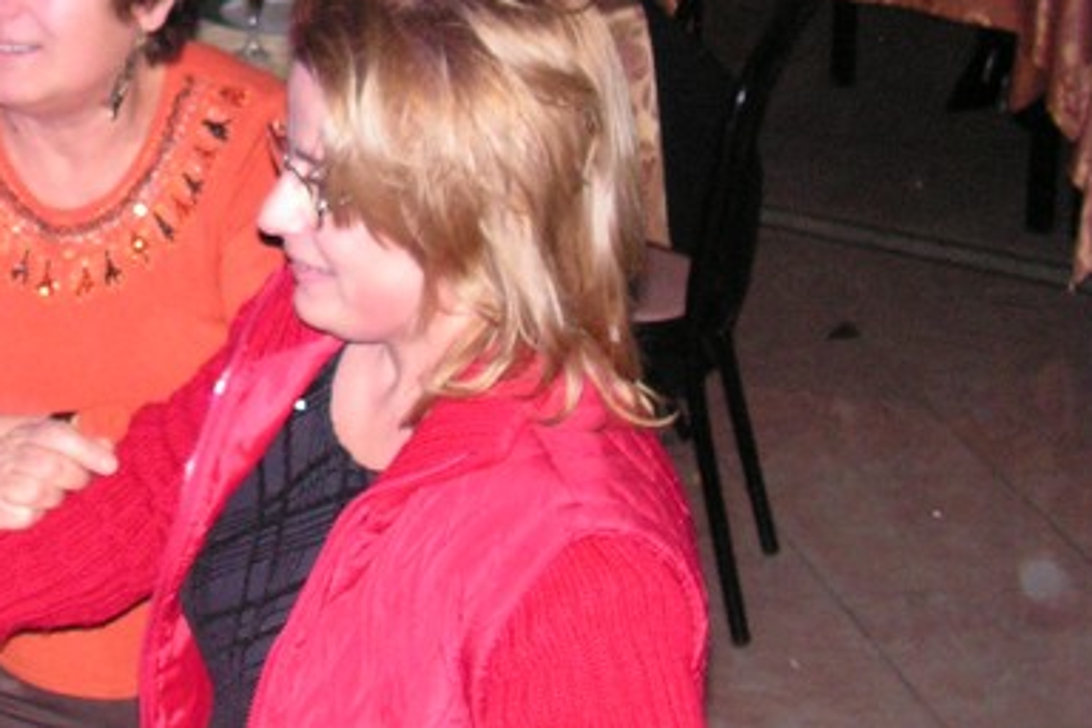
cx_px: 82
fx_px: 3154
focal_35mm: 104
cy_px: -102
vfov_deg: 12.9
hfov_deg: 19.2
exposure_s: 1/40
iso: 200
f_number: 3.2
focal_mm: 8.1
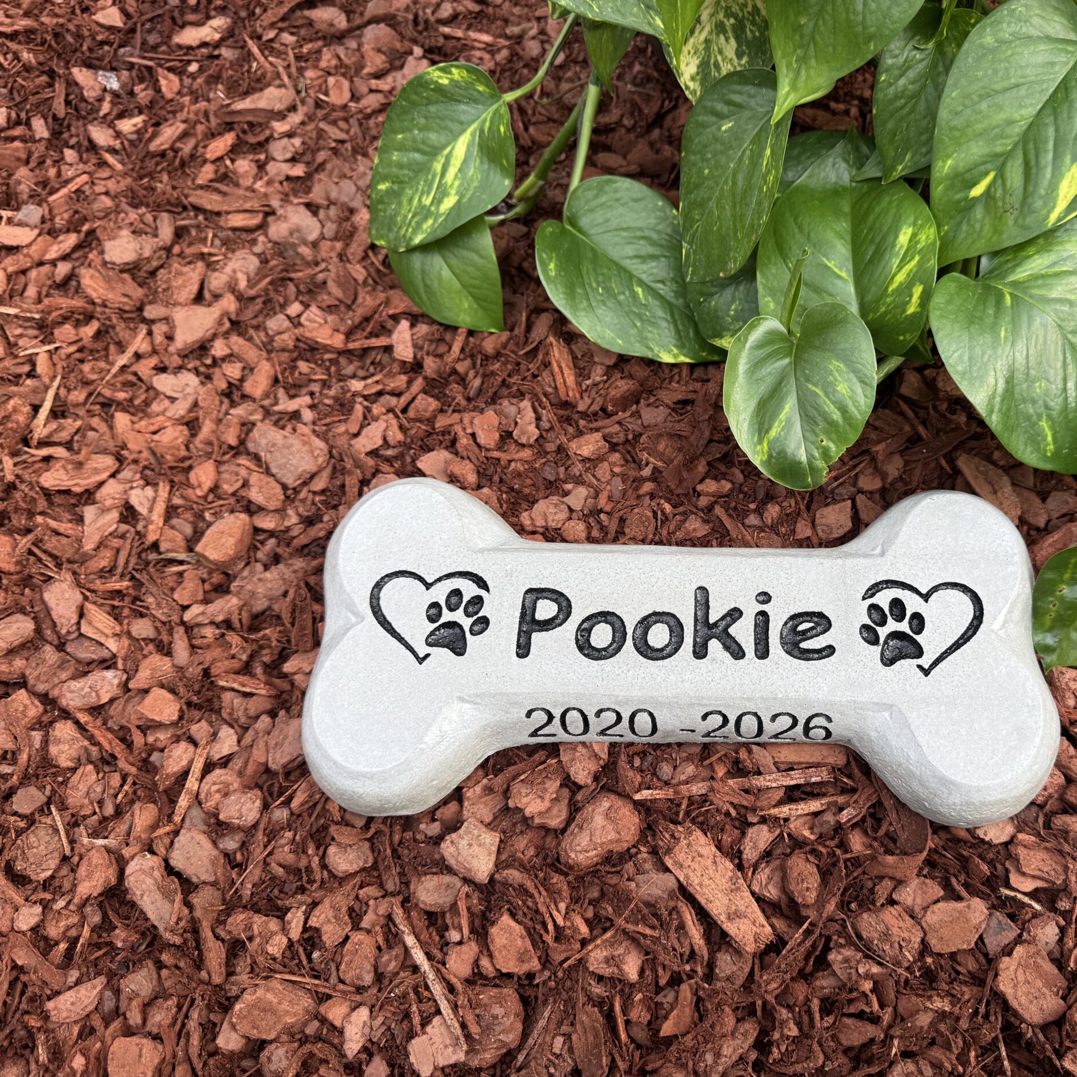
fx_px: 1021
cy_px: 547
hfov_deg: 54.6
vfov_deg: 55.6
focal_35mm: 29
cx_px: 707
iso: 80
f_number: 1.78
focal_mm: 6.76
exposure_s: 1/474
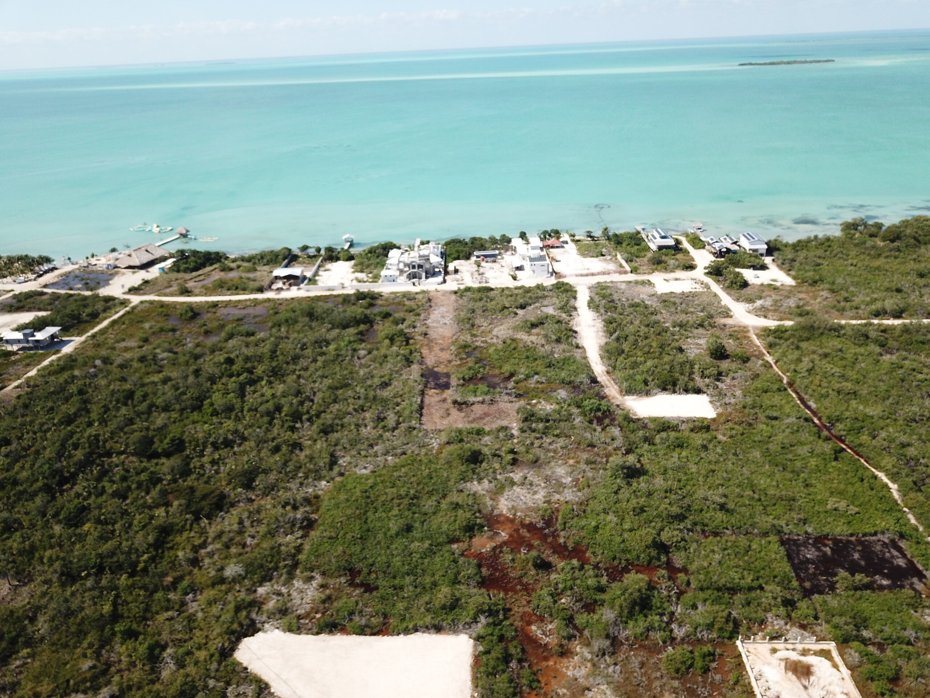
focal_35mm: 26
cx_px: 465
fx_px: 699
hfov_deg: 67.3
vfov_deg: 53.1
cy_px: 349
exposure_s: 1/1130
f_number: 2.2
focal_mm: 4.7
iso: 100
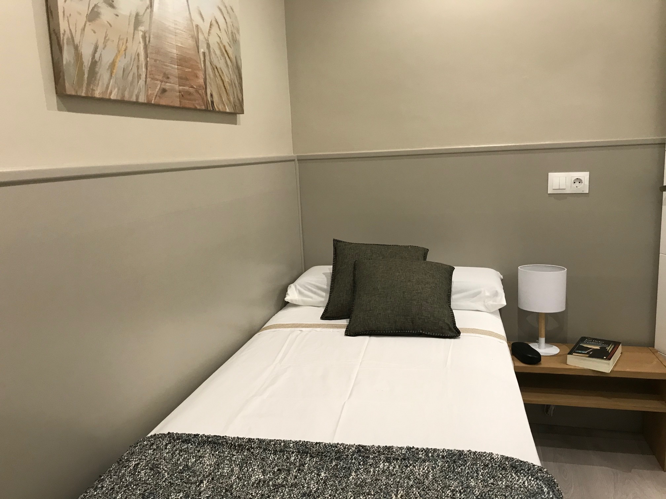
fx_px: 539
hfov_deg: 63.4
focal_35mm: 28
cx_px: 333
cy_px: 250
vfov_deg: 49.7
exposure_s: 1/20
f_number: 1.8
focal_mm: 3.99
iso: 40
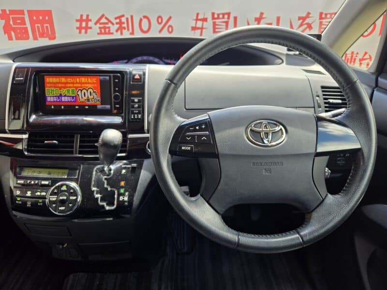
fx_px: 257
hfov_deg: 73.9
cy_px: 145
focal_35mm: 23
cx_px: 194
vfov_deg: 58.9
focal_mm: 5.4
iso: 40
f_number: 1.8
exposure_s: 1/180
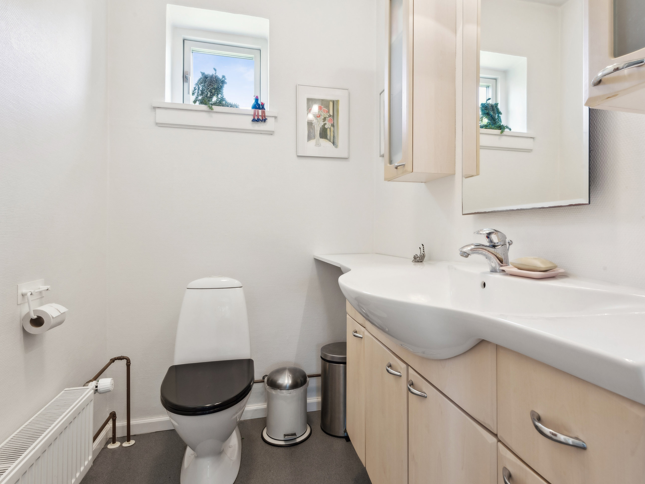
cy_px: 243
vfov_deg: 66.0
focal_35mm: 20
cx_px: 337
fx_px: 373
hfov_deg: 81.7
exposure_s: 1/2.5
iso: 400
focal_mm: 18
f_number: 13
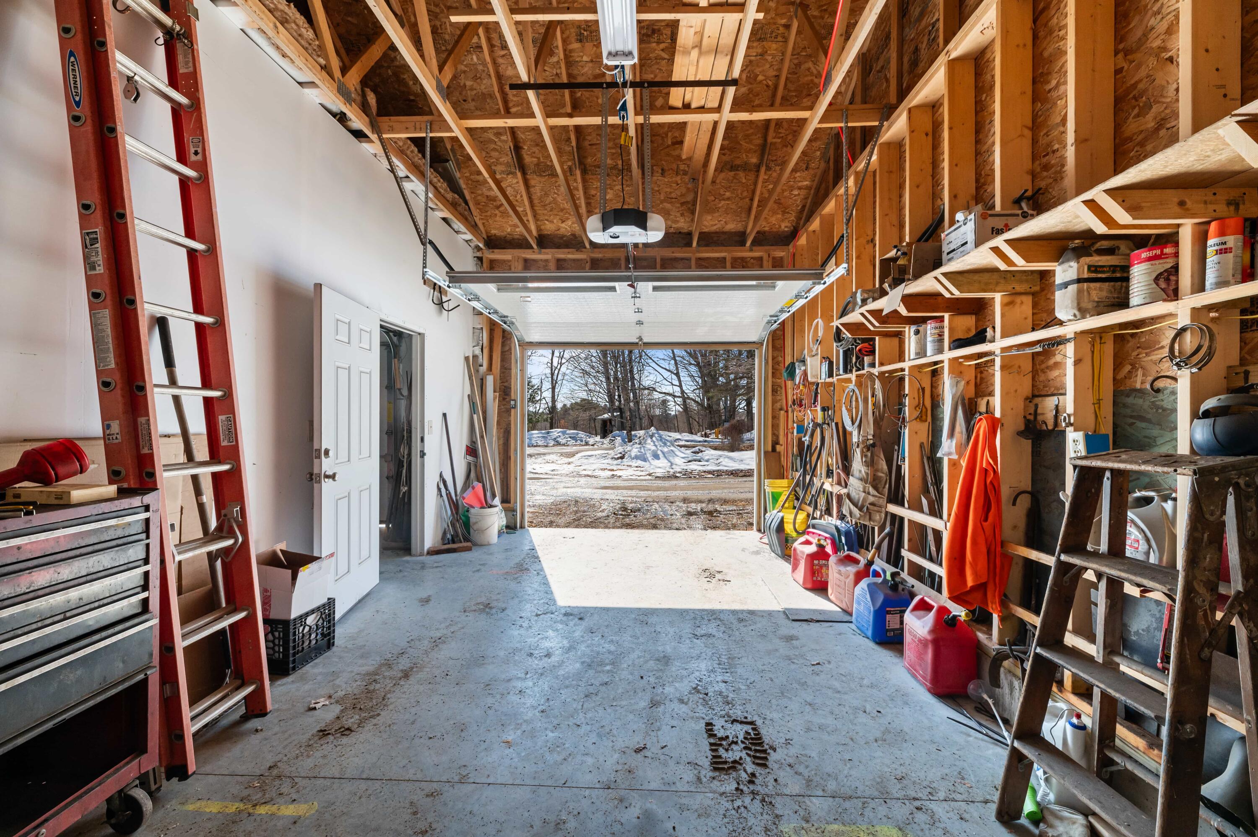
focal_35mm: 14
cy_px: 418
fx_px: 489
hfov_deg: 104.3
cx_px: 629
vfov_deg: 81.1
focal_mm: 14
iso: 800
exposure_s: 1/125
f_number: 8
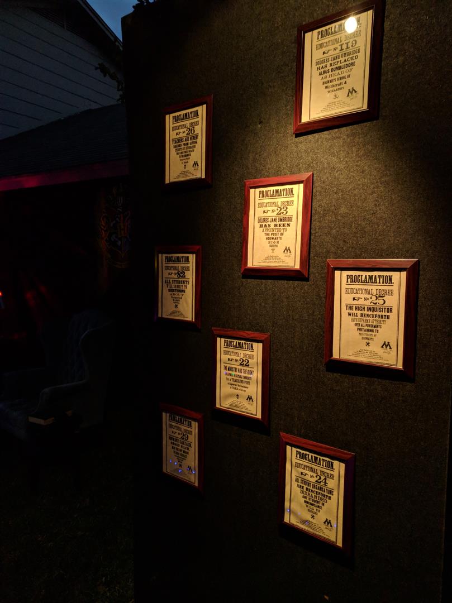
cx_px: 226
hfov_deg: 53.0
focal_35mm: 26
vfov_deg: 67.3
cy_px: 302
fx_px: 453
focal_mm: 4.67
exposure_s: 1/60
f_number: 2
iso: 504
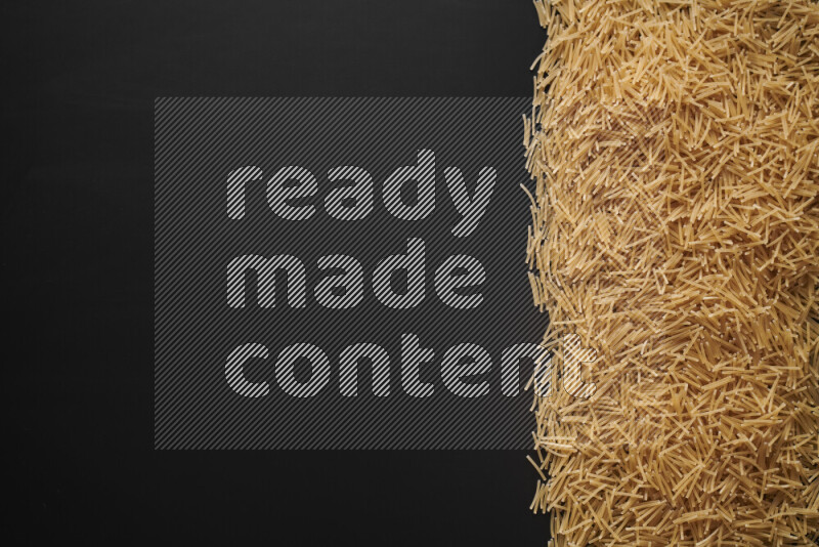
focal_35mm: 50
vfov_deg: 27.0
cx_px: 410
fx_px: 1138
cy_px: 274
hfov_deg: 39.6
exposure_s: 1/100
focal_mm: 50
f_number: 8
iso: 160
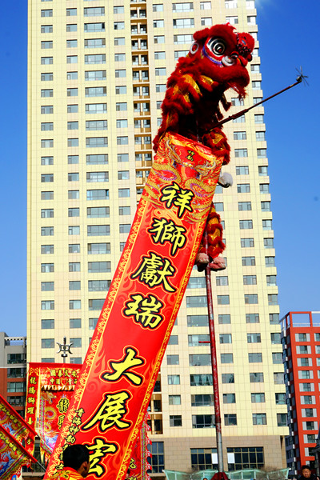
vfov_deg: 48.5
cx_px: 160
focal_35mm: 40
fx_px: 533
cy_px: 240
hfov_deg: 33.4
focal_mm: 40
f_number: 14
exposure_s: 1/160
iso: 100
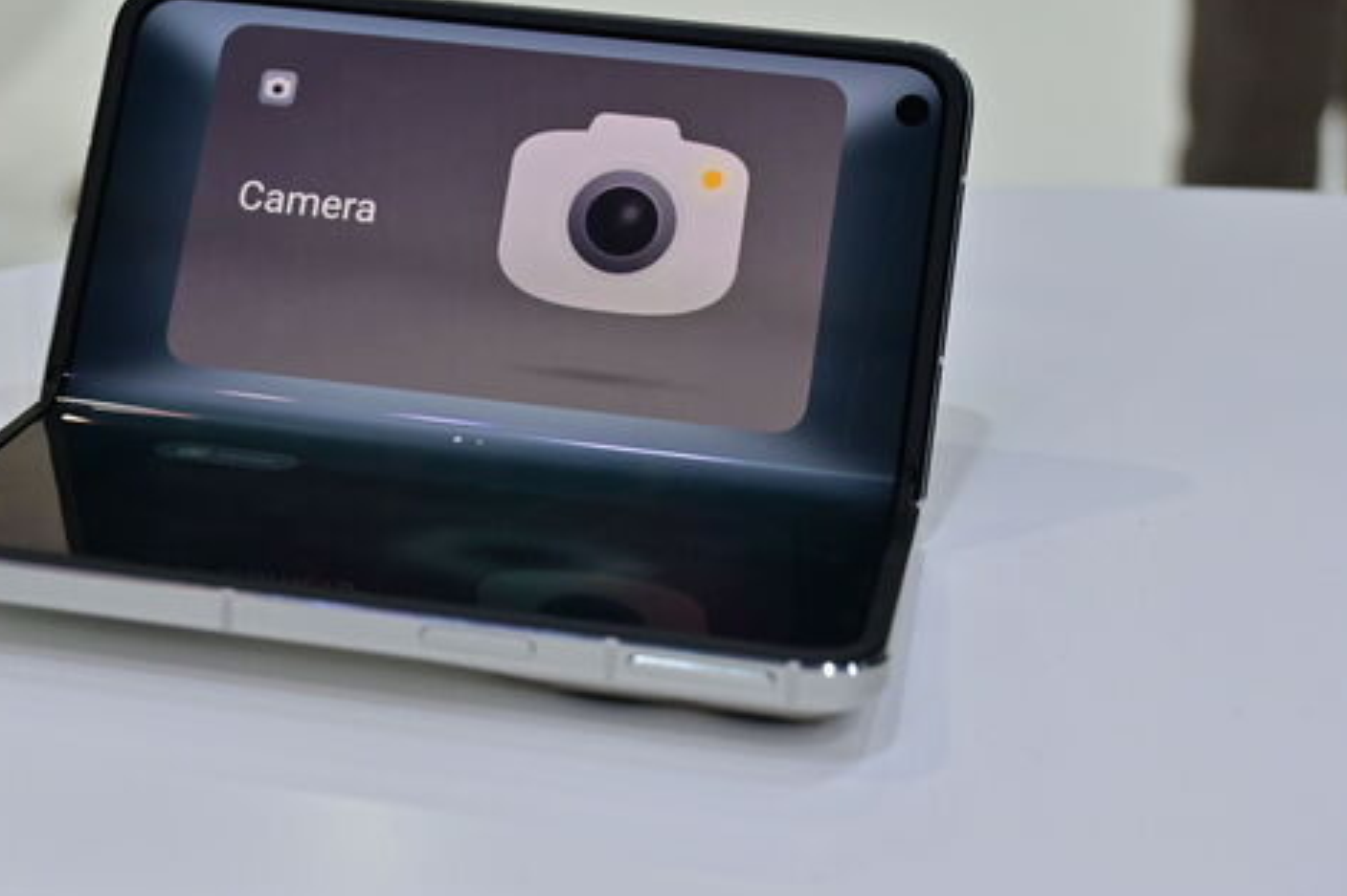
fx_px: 2866
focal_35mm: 77
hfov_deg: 26.3
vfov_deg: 17.8
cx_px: 477
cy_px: 369
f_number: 5.6
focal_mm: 39
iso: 640
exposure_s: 1/400
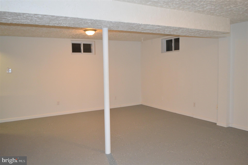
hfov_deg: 62.0
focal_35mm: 30
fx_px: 206
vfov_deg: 43.5
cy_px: 82
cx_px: 124
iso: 640
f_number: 3.8
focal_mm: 20
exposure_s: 1/60
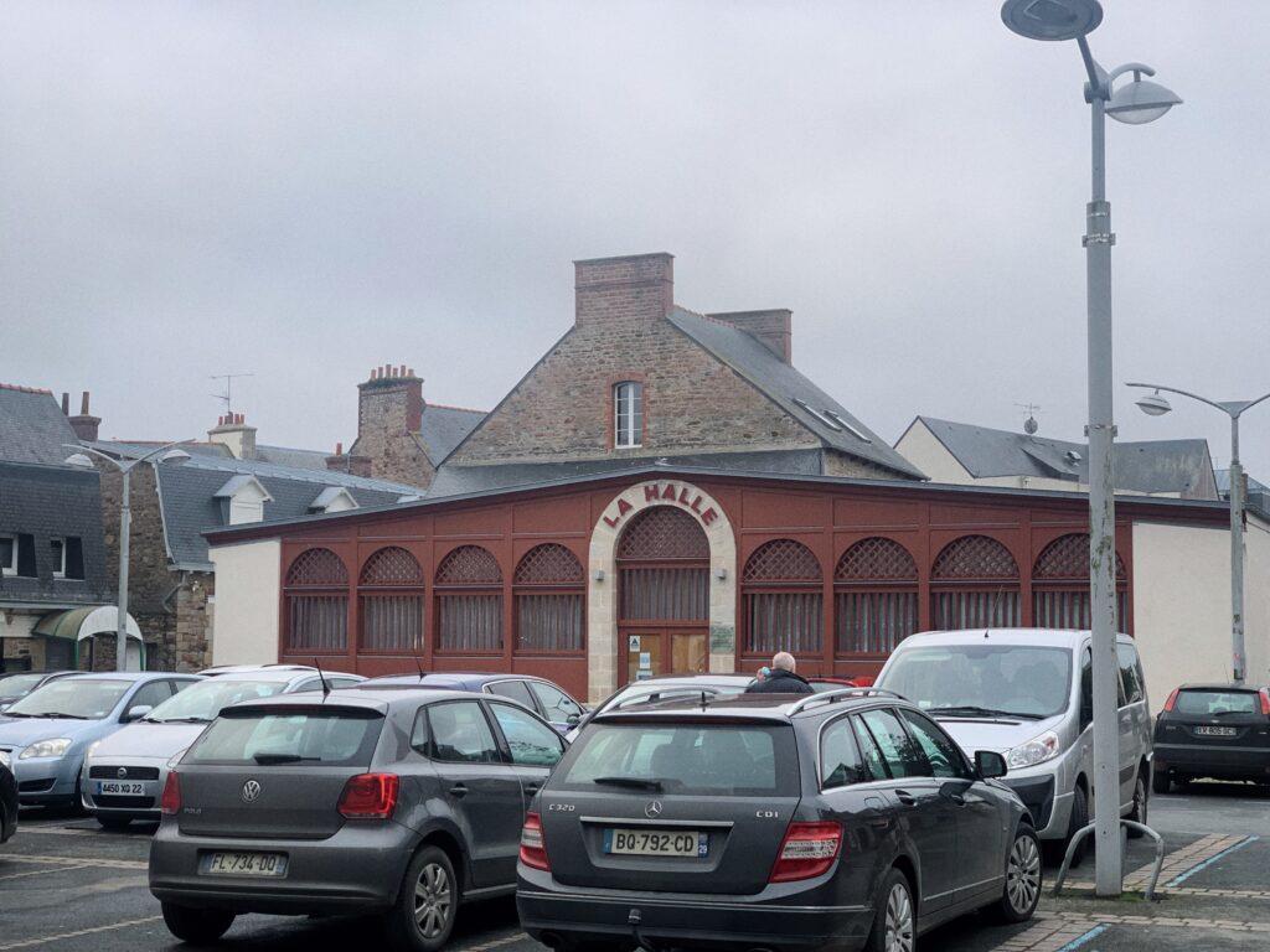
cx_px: 635
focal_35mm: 52
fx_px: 1908
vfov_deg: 28.0
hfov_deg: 36.8
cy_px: 476
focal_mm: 6
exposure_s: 1/122
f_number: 2.4
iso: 50
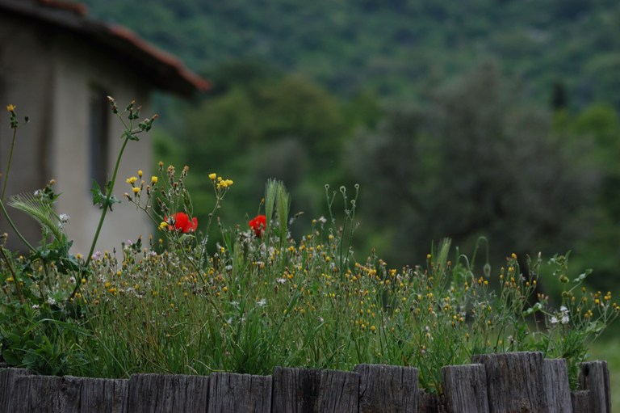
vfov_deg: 8.3
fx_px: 2840
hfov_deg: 12.5
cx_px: 310
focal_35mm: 165
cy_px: 206
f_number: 5.6
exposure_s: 1/250
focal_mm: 110
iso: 200
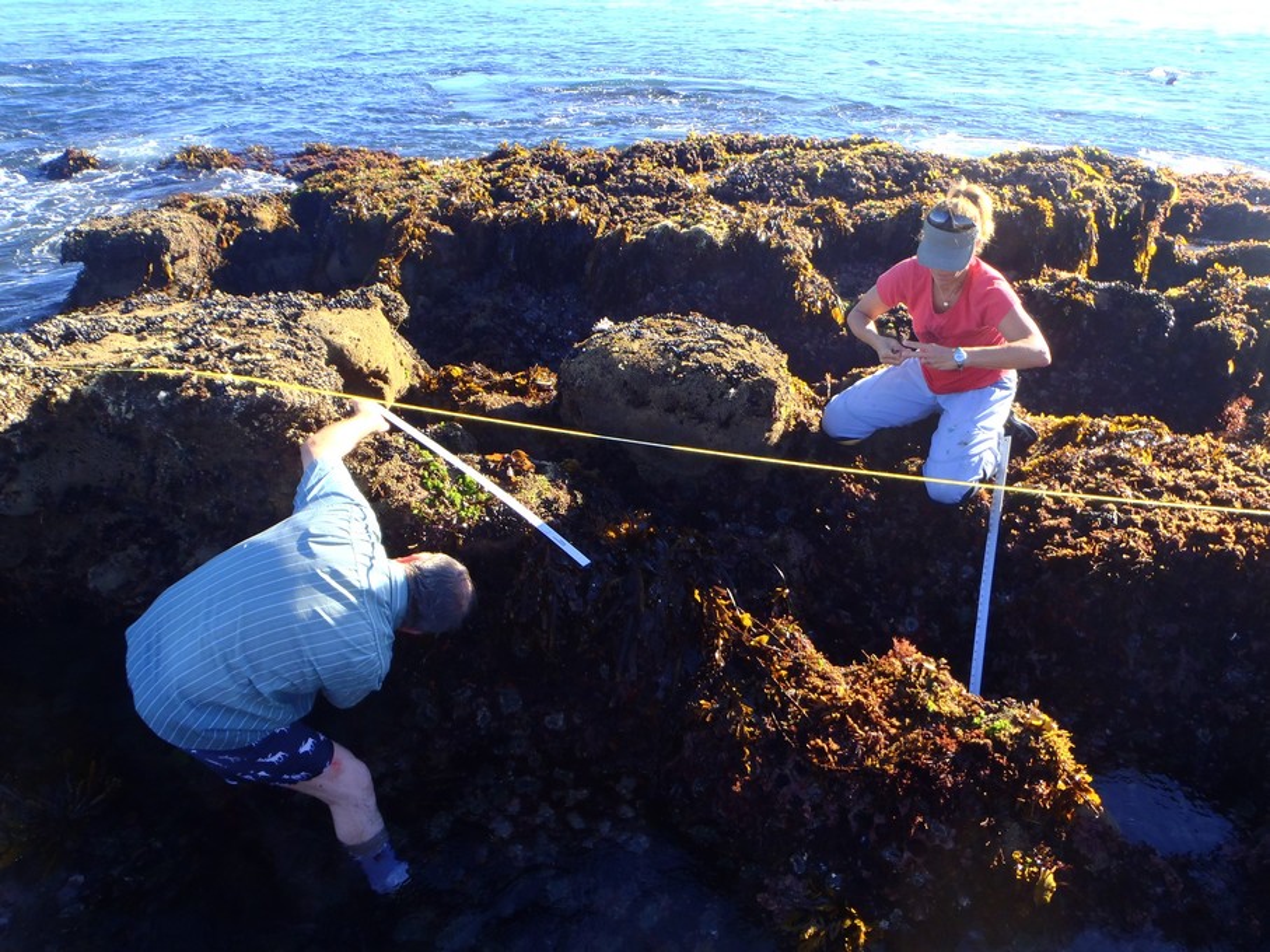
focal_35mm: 28
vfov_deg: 49.7
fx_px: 1027
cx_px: 635
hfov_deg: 63.5
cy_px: 476
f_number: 3.5
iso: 80
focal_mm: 5
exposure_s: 1/160
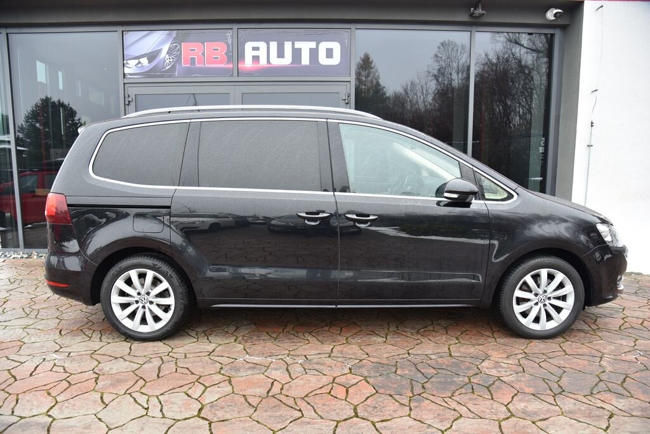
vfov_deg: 53.2
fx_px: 434
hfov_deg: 73.7
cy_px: 217
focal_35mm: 24
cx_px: 325
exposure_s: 1/80
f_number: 4.5
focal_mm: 24
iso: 500
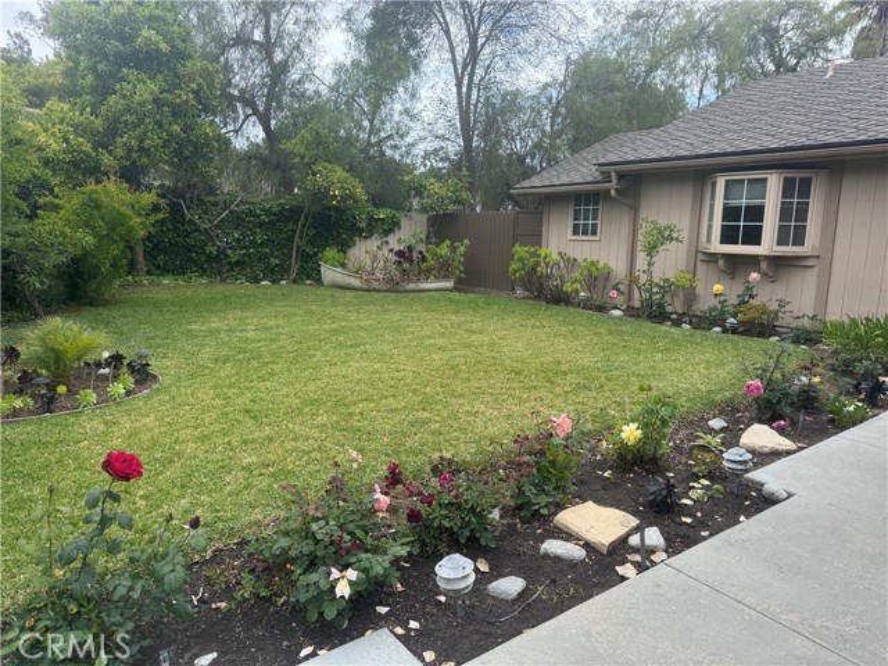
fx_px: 616
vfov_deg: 56.8
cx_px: 444
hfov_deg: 71.6
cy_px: 333
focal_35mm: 24
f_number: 1.78
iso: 80
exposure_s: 1/1869
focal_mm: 6.76
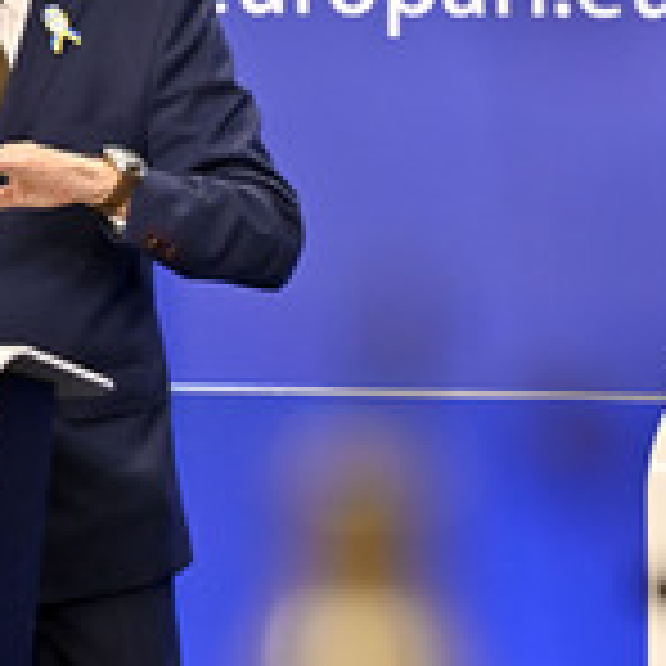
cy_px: 266
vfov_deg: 3.4
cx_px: 592
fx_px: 11254
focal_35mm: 517
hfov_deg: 3.4
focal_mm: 200
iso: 1000
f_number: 2.8
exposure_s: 1/320
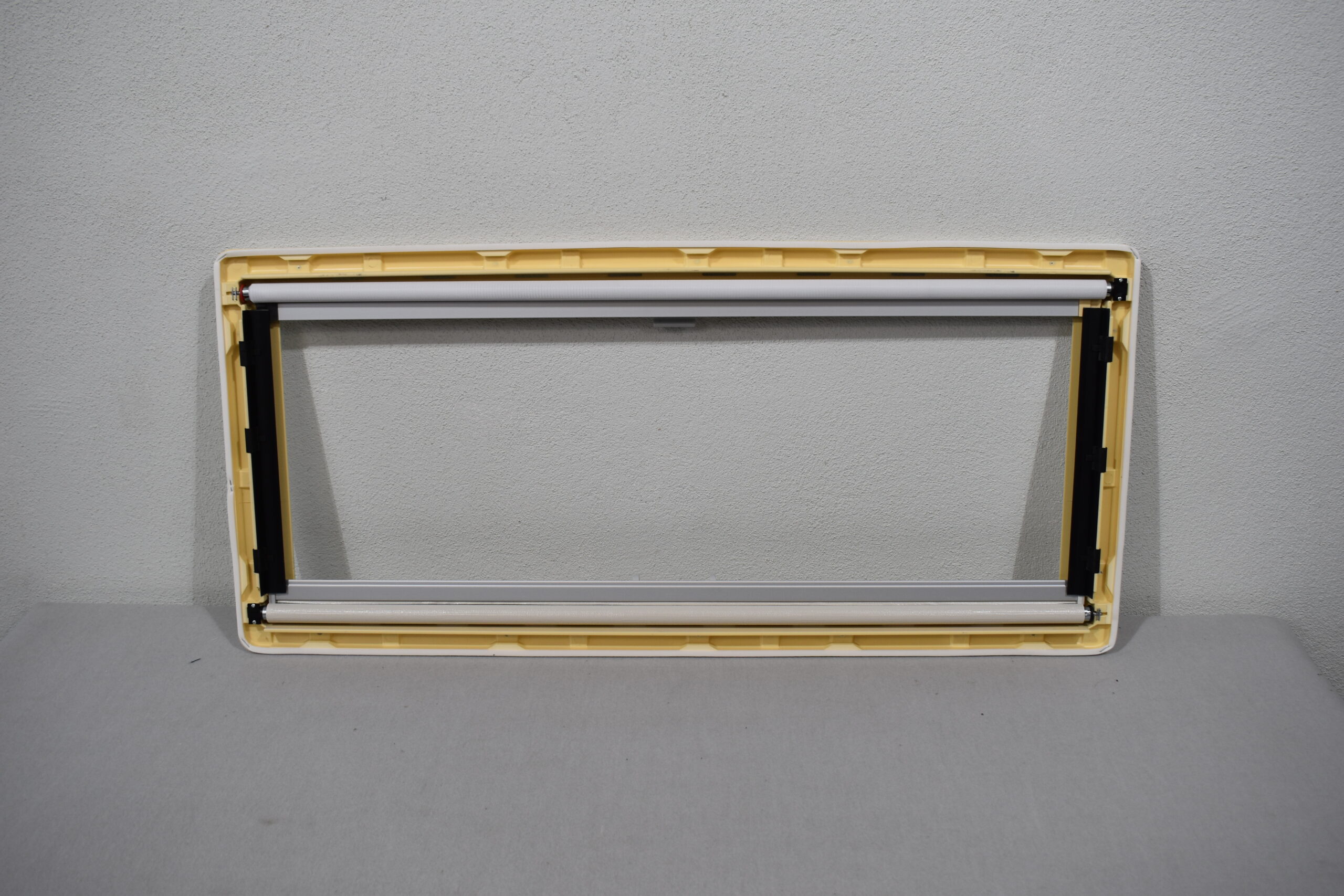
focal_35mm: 32
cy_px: 448
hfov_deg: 59.5
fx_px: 1176
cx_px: 672
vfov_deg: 41.7
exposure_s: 1/125
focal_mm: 21
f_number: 5.6
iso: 280
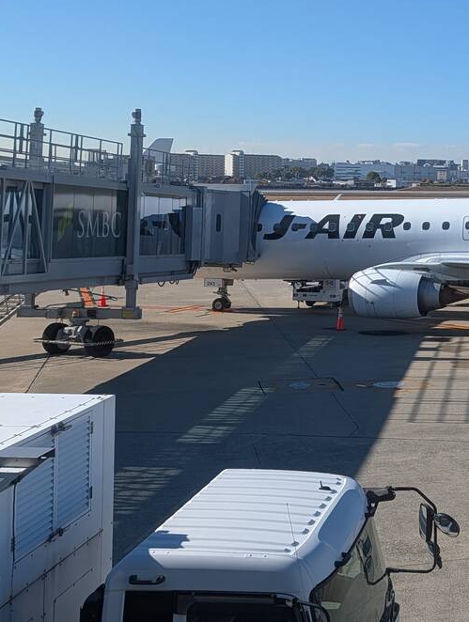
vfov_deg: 32.6
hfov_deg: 23.5
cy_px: 167
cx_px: 534
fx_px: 1044
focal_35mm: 58
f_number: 1.68
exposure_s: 1/496
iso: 36
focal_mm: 6.9
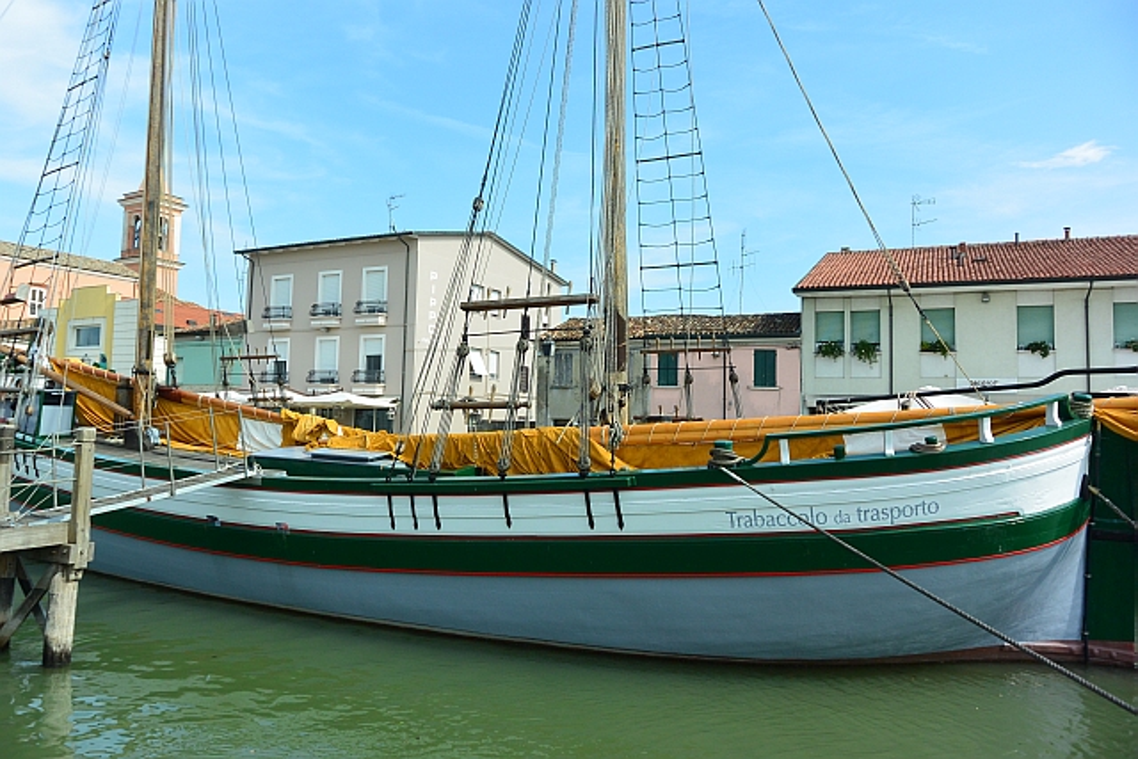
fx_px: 854
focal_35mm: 27
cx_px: 569
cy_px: 380
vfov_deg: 48.0
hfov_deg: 67.4
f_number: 4.5
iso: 160
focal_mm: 10
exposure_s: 1/640
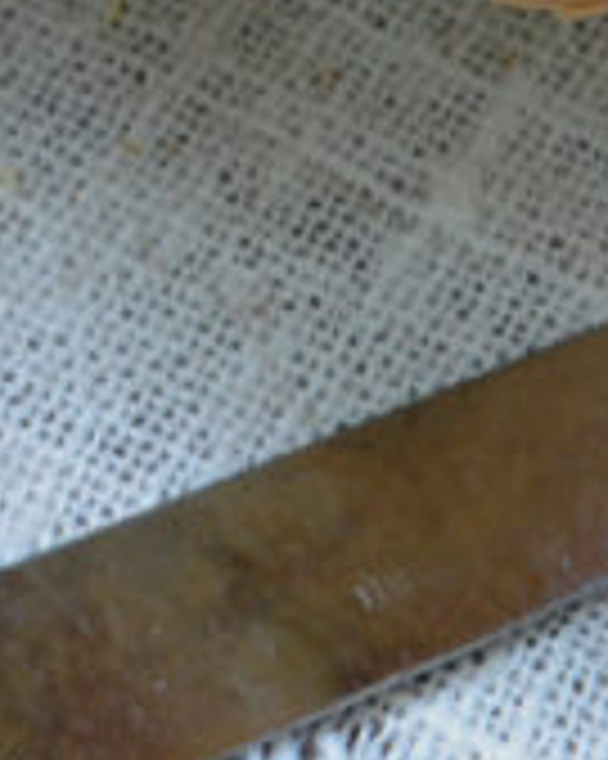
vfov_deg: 8.0
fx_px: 5381
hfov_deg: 5.9
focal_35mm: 239
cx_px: -1347
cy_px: -180
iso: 400
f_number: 10
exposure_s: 1/8
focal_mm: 28
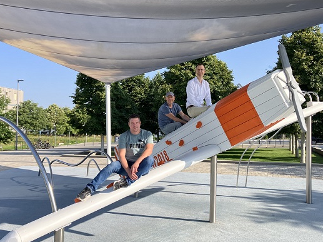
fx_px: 326
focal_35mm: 35
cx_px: 153
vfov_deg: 40.6
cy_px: 114
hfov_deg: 52.6
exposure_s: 1/747
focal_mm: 3.99
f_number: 1.8
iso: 32
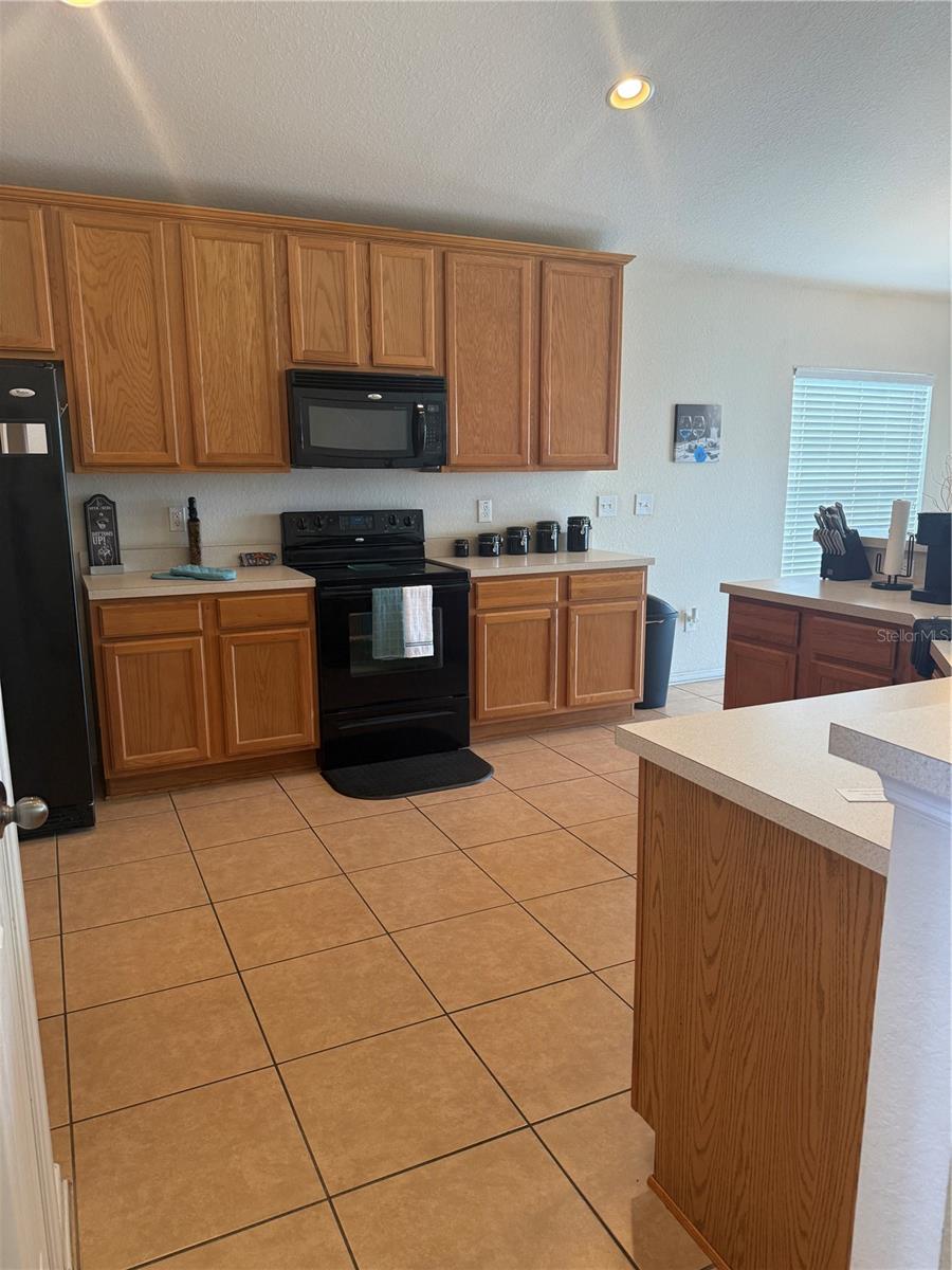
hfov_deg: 56.8
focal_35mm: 24
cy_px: 635
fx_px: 880
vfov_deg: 71.6
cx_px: 476
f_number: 1.78
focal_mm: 6.76
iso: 250
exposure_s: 1/120
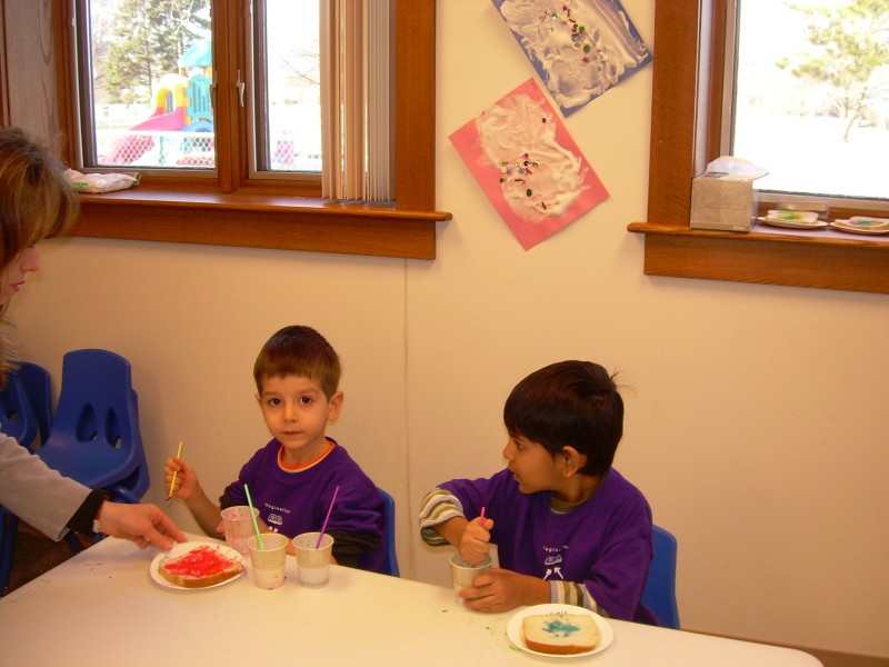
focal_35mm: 38
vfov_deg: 37.7
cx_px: 444
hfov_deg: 49.0
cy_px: 334
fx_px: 976
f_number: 2.8
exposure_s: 1/30
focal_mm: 6.3
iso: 50
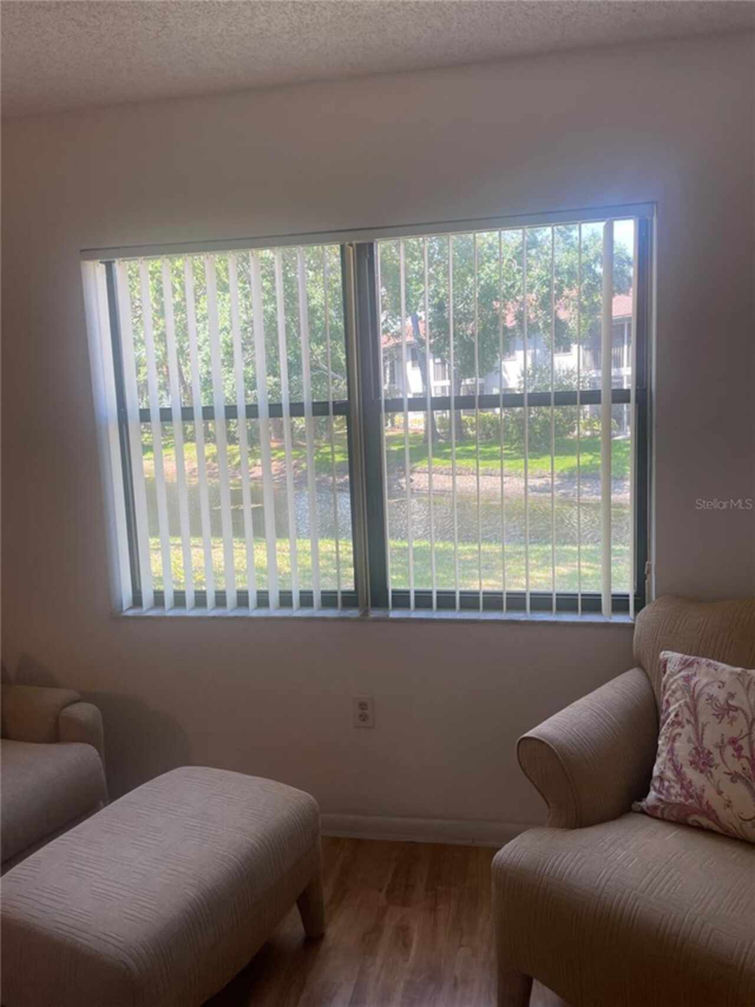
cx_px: 378
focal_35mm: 26
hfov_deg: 53.1
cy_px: 504
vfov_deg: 67.3
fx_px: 756
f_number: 1.6
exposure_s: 1/214
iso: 40
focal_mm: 4.2
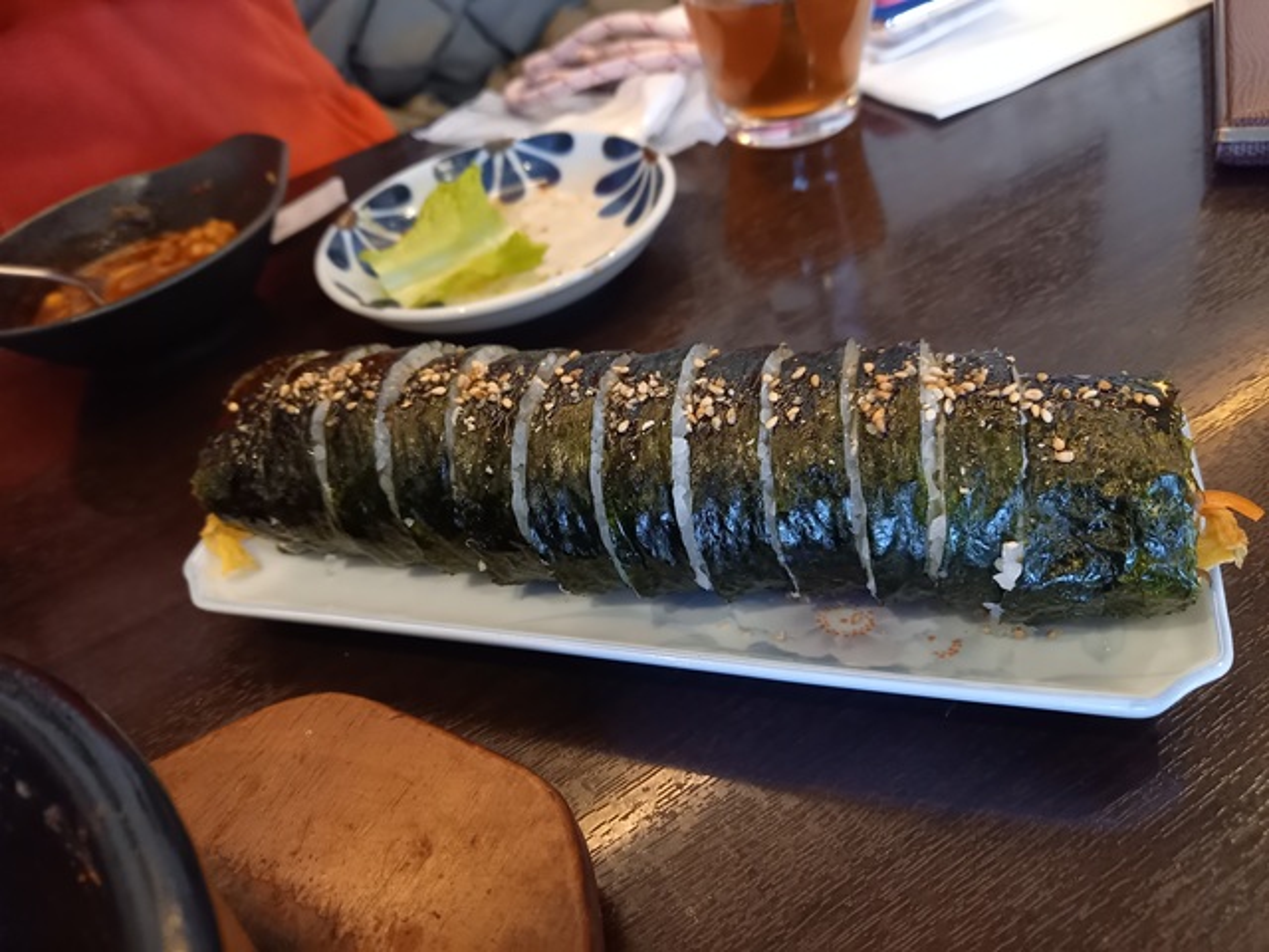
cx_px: 634
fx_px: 916
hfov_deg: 69.4
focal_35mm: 25
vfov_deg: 54.9
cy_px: 476
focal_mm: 4.65
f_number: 1.8
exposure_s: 1/60
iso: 400
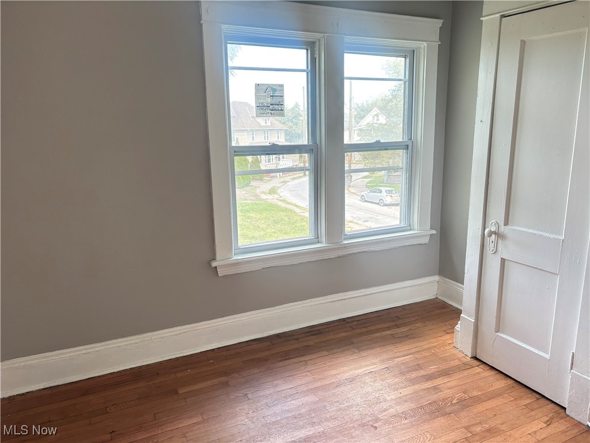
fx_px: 443
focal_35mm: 26
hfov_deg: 67.3
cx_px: 295
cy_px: 222
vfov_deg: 53.1
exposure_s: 1/60
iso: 160
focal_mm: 5.96
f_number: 1.6
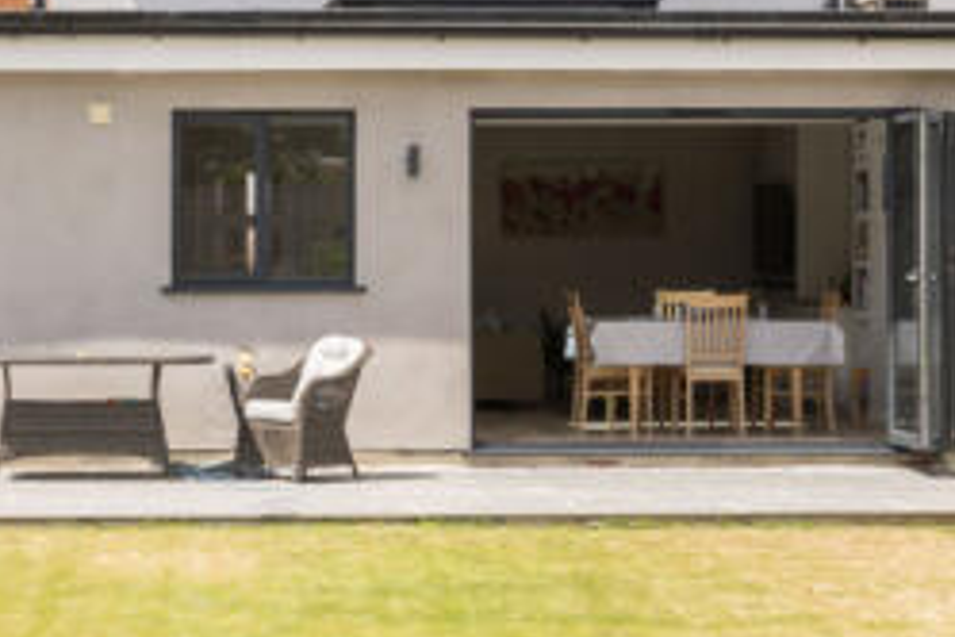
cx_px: 199
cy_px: 201
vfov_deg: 12.3
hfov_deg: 18.3
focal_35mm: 111
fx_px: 2944
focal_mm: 27
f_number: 8
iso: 200
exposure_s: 1/320
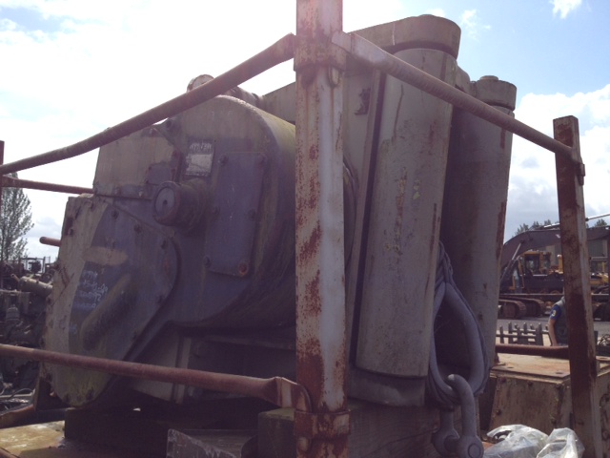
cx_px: 305
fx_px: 617
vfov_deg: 40.7
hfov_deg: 52.6
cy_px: 229
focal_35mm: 35
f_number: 2.4
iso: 64
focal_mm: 4.28
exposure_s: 1/1842
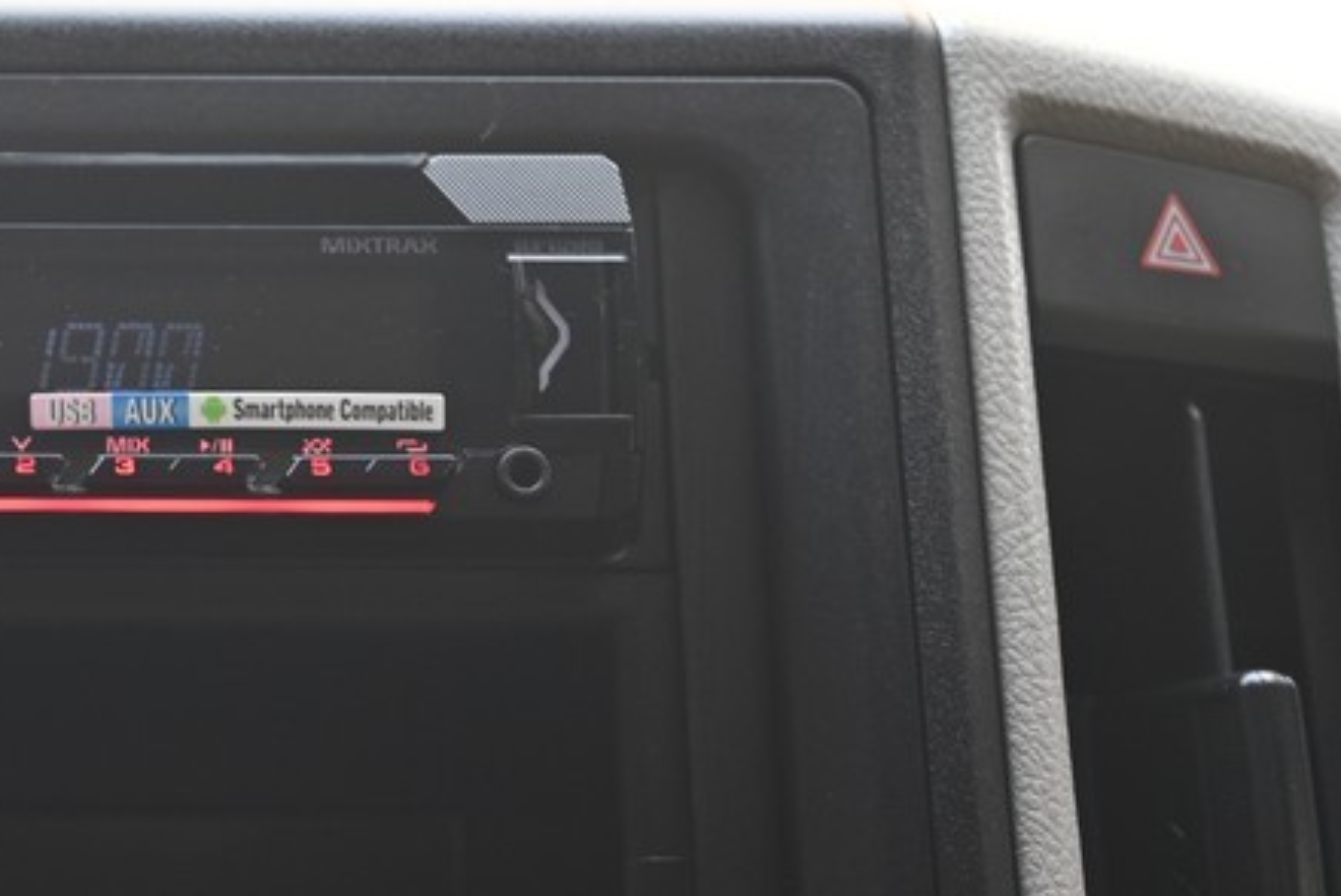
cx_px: -101
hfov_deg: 20.5
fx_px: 3541
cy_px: 472
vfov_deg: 14.4
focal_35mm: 95
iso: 400
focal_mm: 38
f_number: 5.6
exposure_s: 1/45
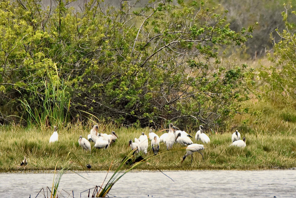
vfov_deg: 1.5
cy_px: 99
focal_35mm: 900
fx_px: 7399
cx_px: 148
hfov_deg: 2.3
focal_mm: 600
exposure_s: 1/4000
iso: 5000
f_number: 8
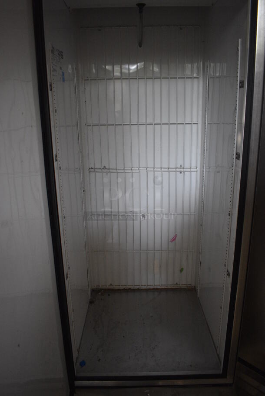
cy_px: 198
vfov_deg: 67.3
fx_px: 298
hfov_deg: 48.0
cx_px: 132
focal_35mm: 27
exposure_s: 1/125
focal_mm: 18
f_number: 3.5
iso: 2000
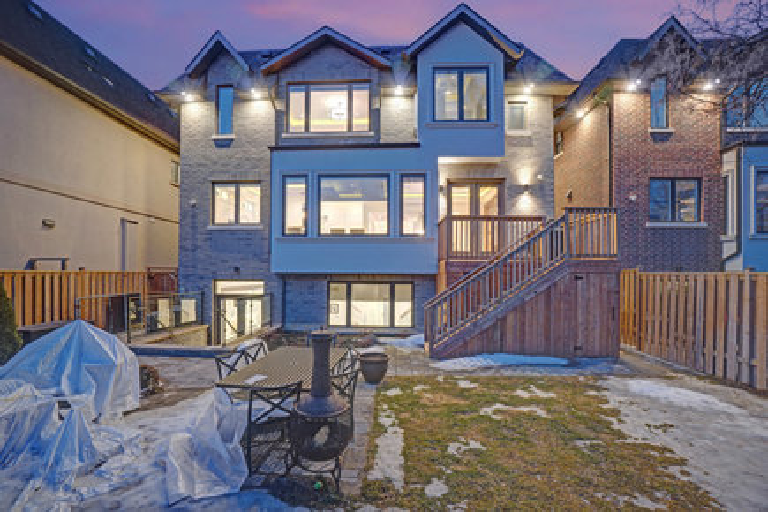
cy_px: 256
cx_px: 384
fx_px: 320
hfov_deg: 100.4
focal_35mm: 15
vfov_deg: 77.3
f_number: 8
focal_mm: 10
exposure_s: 2
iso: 100
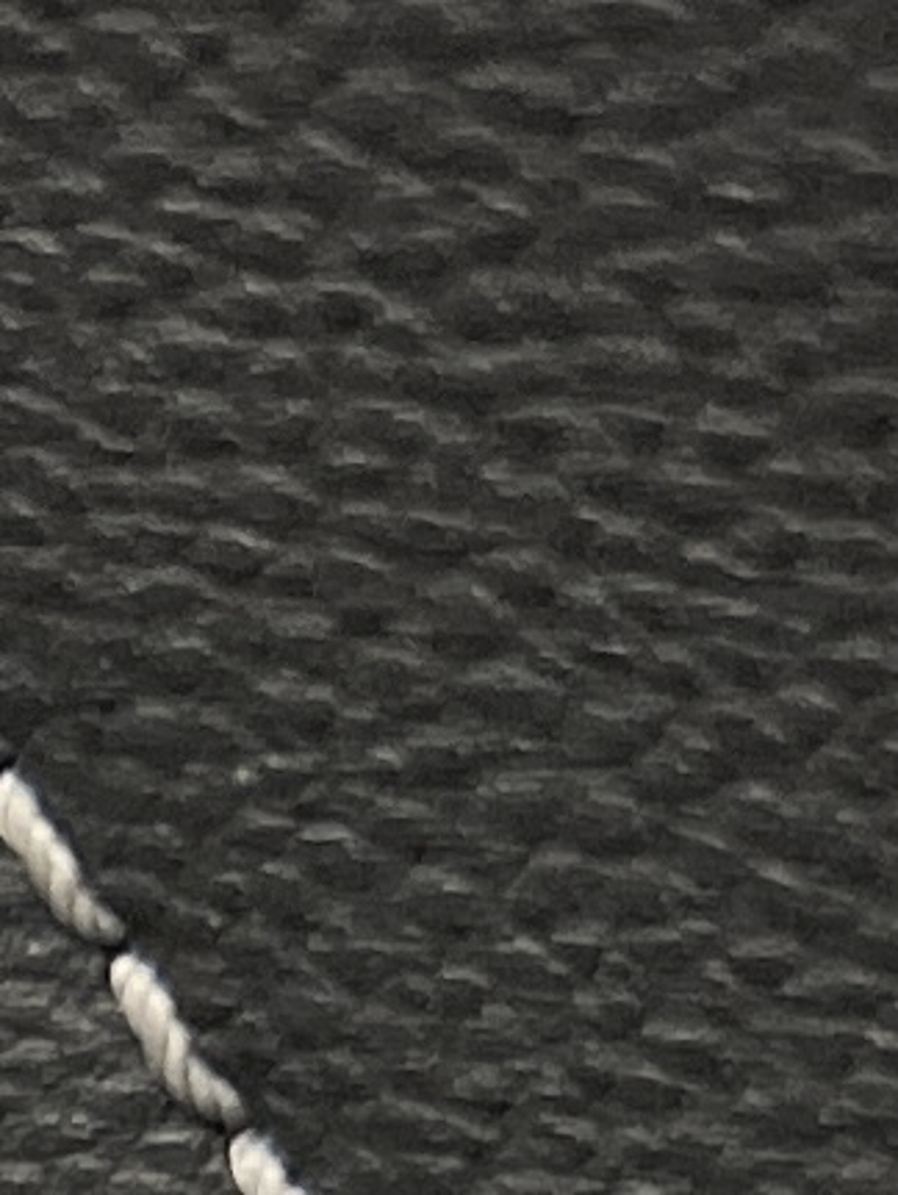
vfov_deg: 7.2
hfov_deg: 5.7
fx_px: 8393
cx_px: -1729
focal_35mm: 243
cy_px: 3613
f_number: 1.5
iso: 640
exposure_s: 1/30
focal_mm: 5.7
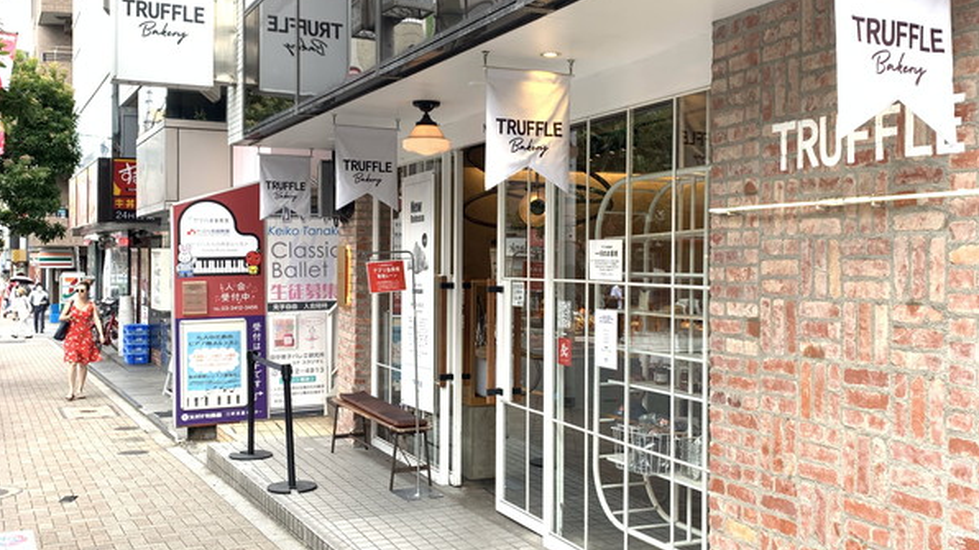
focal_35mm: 38
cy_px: 279
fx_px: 986
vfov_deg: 31.2
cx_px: 490
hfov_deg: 52.8
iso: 25
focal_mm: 4.25
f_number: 1.8
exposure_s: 1/184
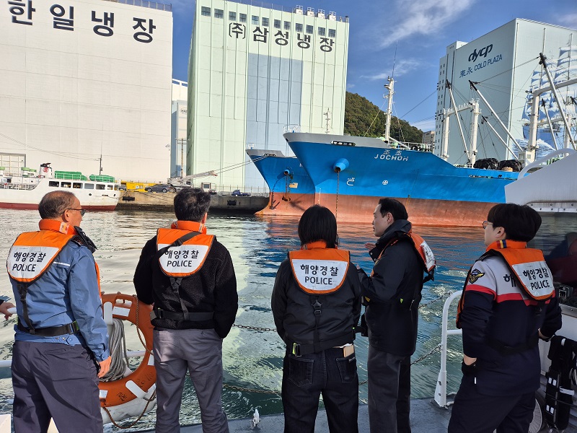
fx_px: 383
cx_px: 288
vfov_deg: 58.9
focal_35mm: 23
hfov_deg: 73.9
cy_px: 216
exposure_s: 1/1992
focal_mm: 5.4
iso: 25
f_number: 1.8
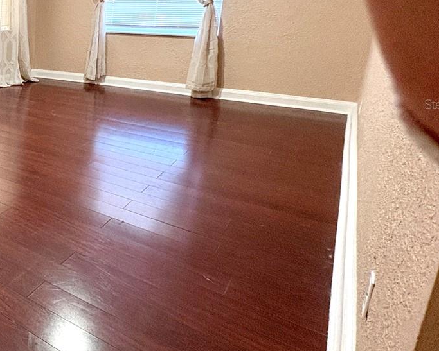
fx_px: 416
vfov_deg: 44.8
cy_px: 104
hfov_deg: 44.4
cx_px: -29
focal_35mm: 32
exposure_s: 1/60
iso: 250
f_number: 2.2
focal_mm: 2.22
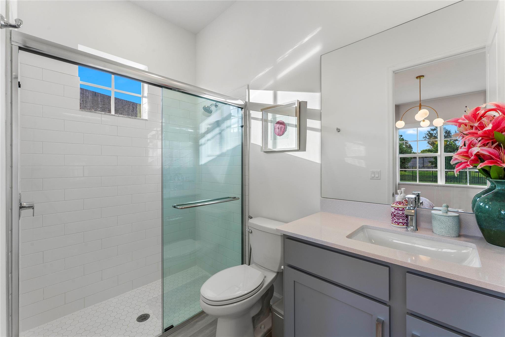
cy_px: 168
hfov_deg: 100.4
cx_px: 252
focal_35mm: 15
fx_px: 210
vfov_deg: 77.3
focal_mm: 15
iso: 320
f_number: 11
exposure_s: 1/5
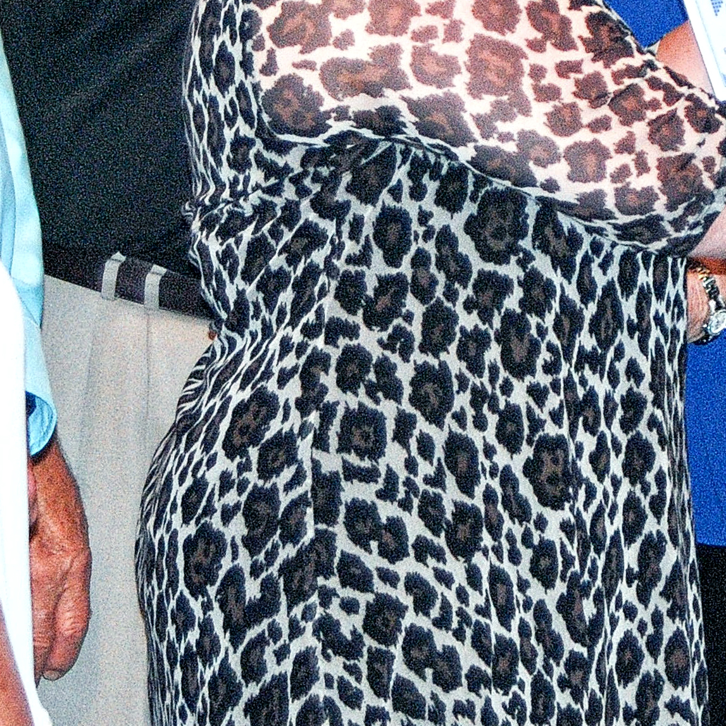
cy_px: -61
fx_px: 6952
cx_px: 889
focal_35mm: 293
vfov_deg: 6.0
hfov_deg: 5.9
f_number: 5.6
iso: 360
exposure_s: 1/60
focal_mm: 68
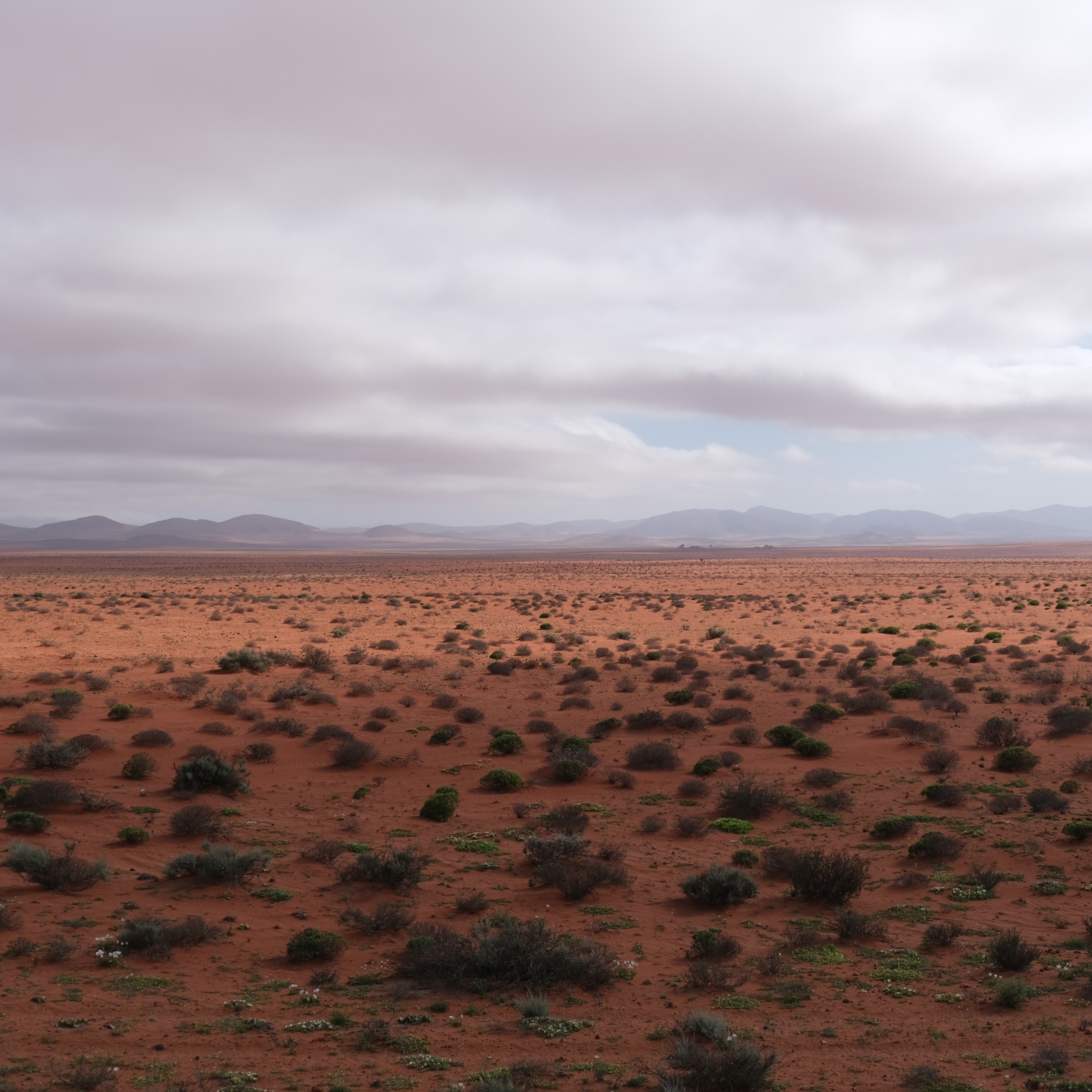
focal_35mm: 54
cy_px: 547
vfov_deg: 31.6
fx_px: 1927
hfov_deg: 31.6
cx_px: 628
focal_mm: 27.7
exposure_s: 1/2900
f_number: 3.2
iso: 160
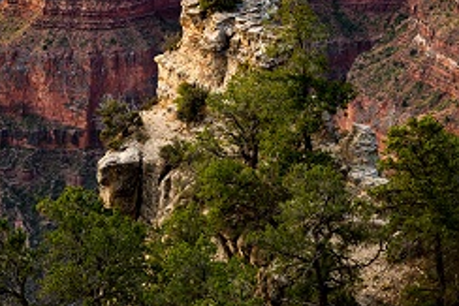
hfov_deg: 18.5
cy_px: 51
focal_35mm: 108
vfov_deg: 12.6
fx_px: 1378
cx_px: 15
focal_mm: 44
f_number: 8
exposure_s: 1/30
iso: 200
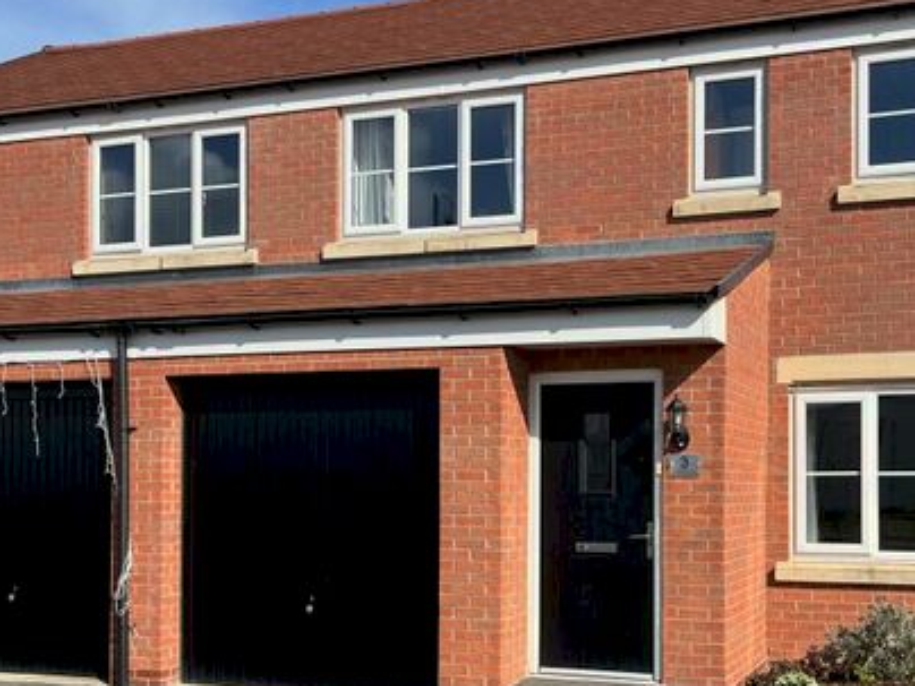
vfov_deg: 31.9
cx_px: 566
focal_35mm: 45
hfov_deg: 41.8
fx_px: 1189
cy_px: 470
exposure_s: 1/3876
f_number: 1.6
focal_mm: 5.1
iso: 50
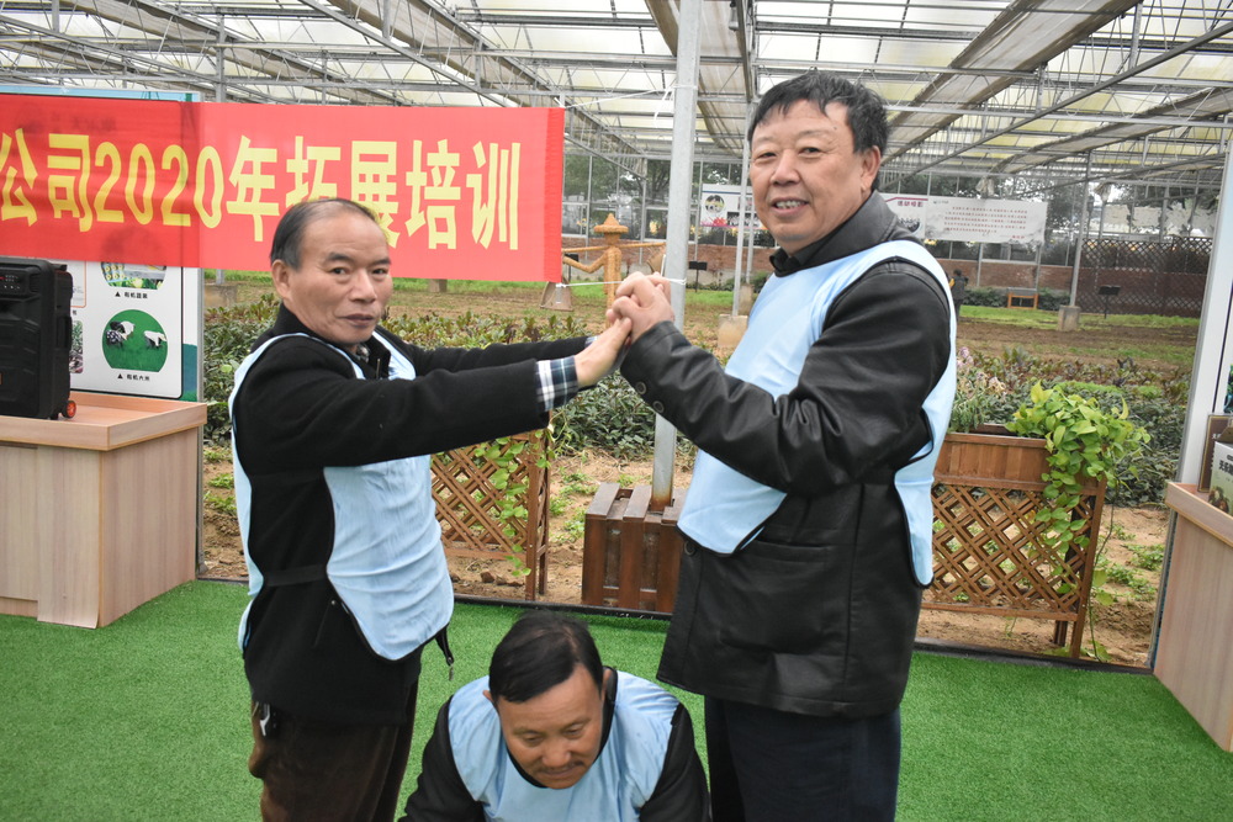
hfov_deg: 59.5
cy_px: 411
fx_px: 1079
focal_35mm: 32
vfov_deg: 41.7
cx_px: 616
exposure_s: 1/400
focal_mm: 21
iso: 3200
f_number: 3.8
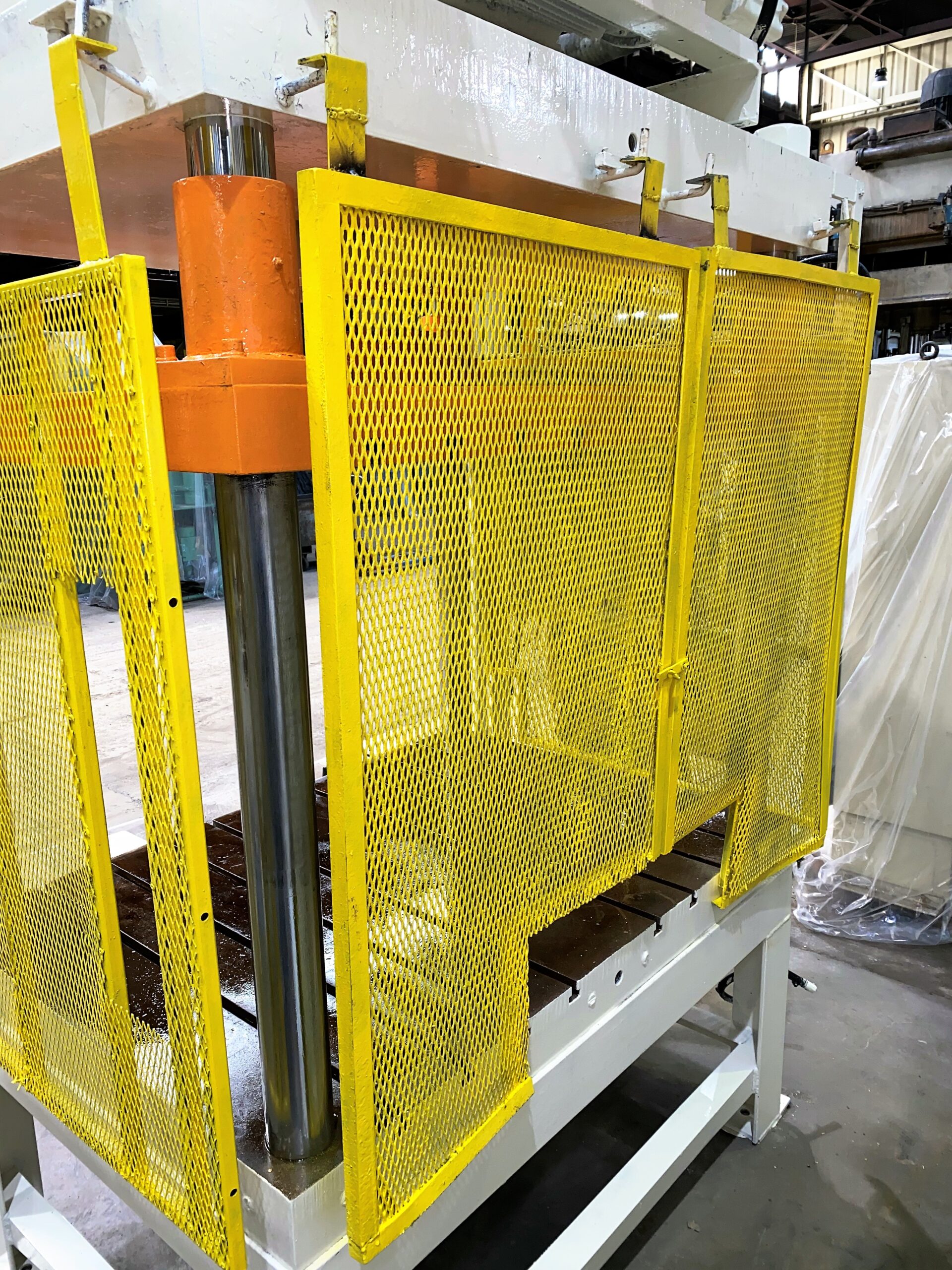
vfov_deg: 67.3
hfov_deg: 53.1
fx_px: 953
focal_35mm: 26
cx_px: 476
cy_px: 635
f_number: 1.8
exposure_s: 1/30
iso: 40
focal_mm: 4.25
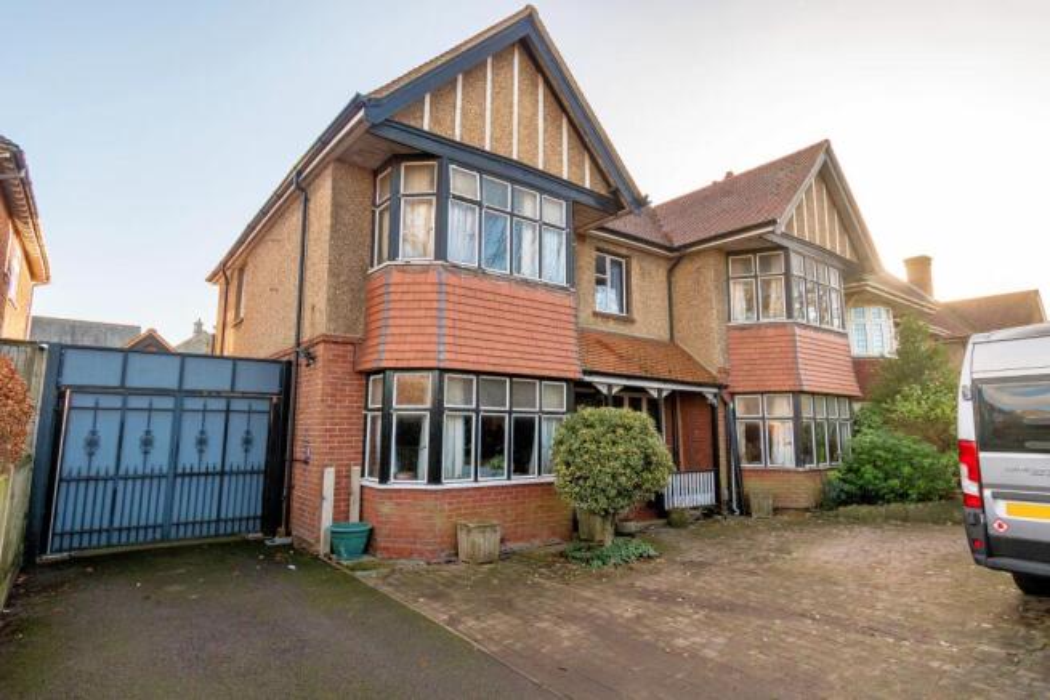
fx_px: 554
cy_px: 350
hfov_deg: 86.9
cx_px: 525
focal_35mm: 19
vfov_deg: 64.6
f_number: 7.1
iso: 400
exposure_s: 1/320
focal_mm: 13
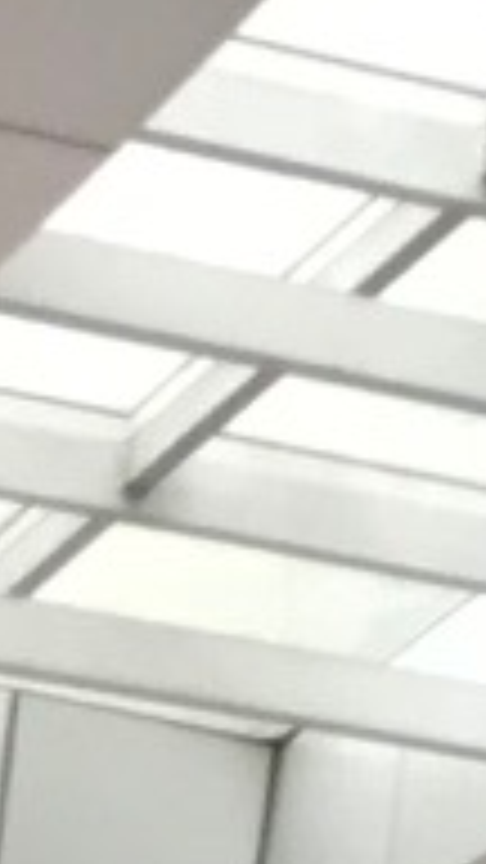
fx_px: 7354
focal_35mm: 321
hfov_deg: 3.2
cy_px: 1418
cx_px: 3429
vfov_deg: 6.6
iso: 32
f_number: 1.8
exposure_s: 1/100
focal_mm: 3.99
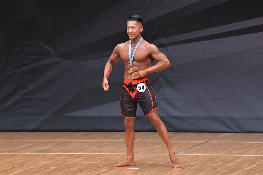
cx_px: 132
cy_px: 88
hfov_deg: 7.2
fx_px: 2081
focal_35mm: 285
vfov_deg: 4.8
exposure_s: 1/400
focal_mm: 190
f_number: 5.6
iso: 8000
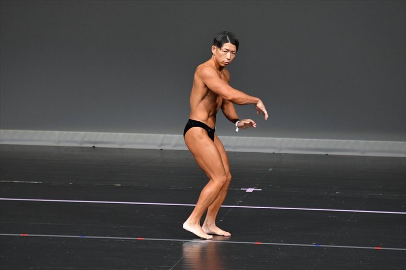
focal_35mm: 345
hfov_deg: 6.0
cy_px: 135
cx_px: 203
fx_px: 3889
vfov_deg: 4.0
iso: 4000
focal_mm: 230
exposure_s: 1/400
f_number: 5.6
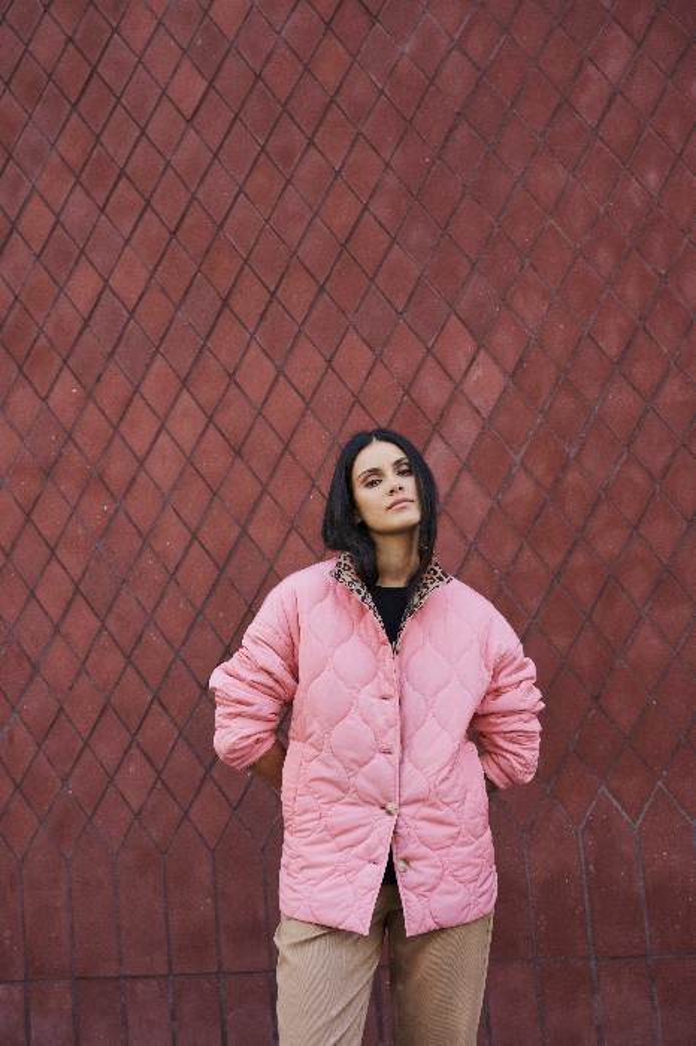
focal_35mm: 46
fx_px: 1335
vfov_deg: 42.8
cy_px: 523
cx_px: 348
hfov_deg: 29.2
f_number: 4.5
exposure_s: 1/160
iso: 160
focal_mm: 46
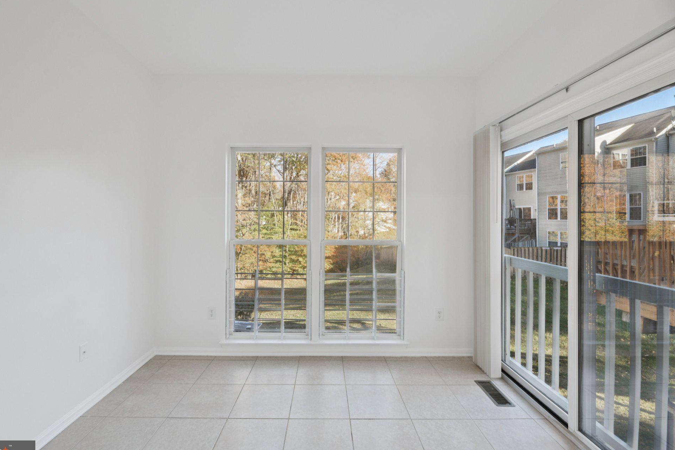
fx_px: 281
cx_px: 319
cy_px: 225
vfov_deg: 77.3
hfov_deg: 100.3
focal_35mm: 15
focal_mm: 14
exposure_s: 1/25
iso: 100
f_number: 8
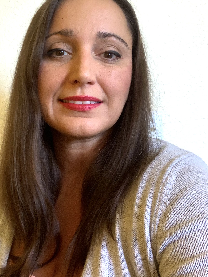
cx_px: 65
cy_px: 101
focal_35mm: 46
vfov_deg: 40.9
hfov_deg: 31.2
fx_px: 369
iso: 125
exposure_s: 1/60
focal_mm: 2.87
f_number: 2.2
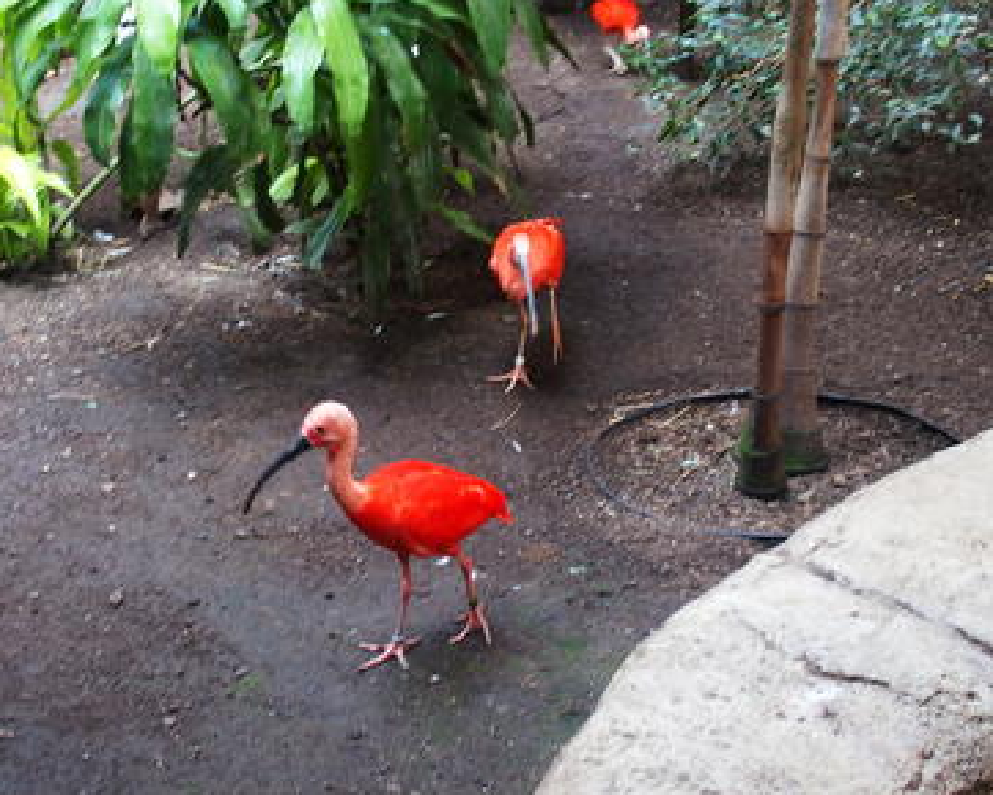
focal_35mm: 51
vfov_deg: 29.7
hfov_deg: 36.6
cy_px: 345
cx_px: 436
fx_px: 1500
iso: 250
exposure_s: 1/40
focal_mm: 9
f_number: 2.8
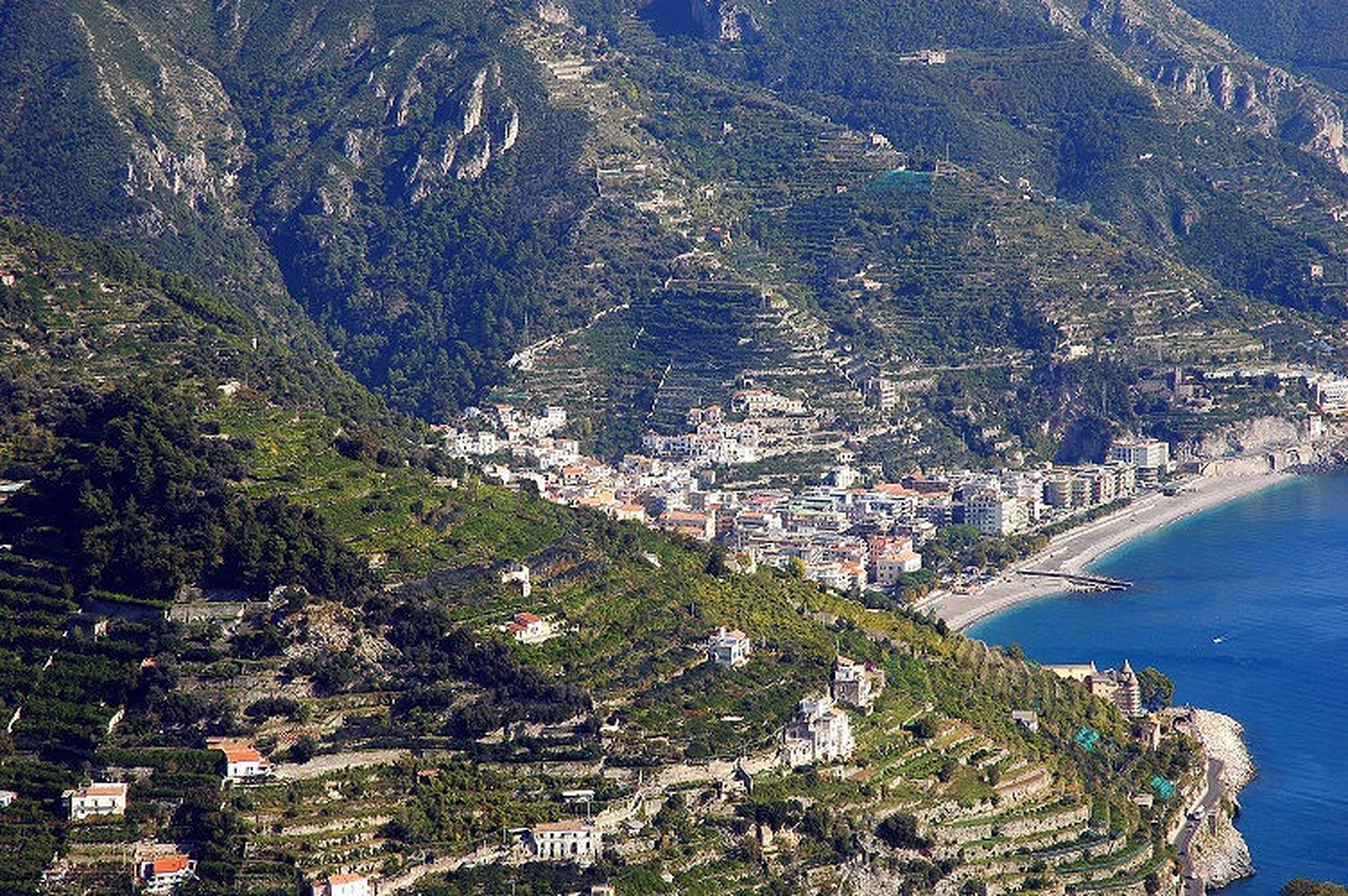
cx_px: 674
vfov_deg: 13.0
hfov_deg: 19.5
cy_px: 448
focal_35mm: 105
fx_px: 3928
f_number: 10
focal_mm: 70
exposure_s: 1/250
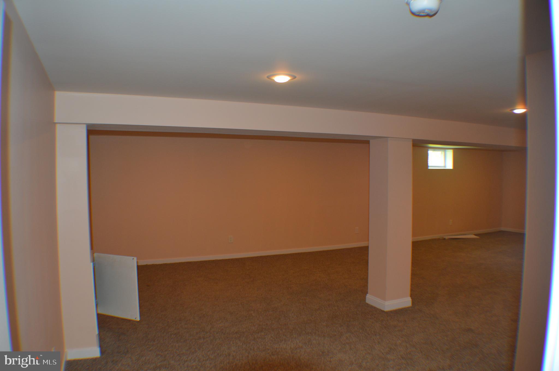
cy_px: 186
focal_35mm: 30
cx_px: 280
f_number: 3.5
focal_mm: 20
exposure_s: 1/60
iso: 450
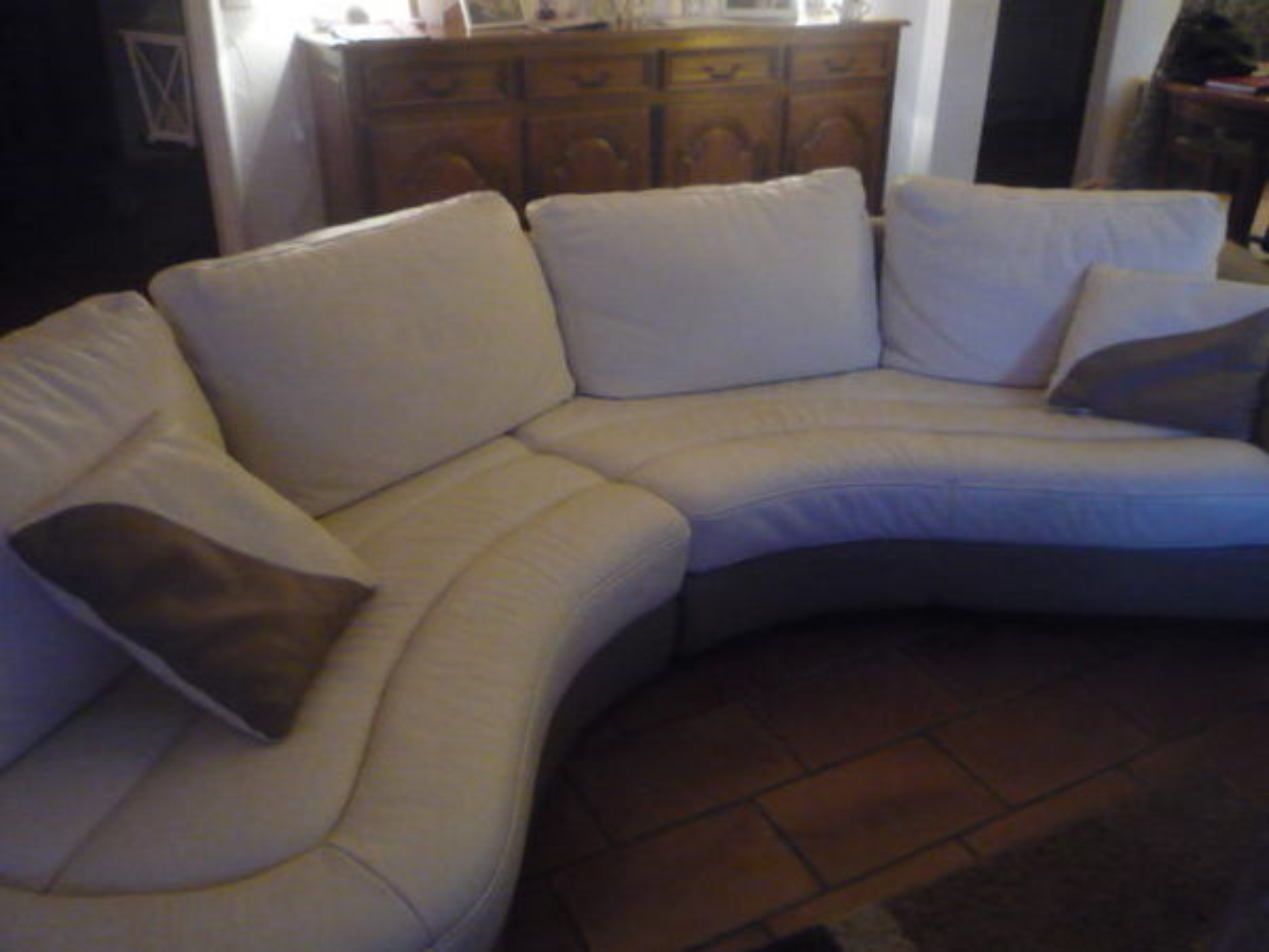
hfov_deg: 60.0
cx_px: 634
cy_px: 476
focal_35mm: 30
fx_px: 1100
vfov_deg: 46.8
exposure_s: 1/8
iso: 800
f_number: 3.3
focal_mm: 5.2
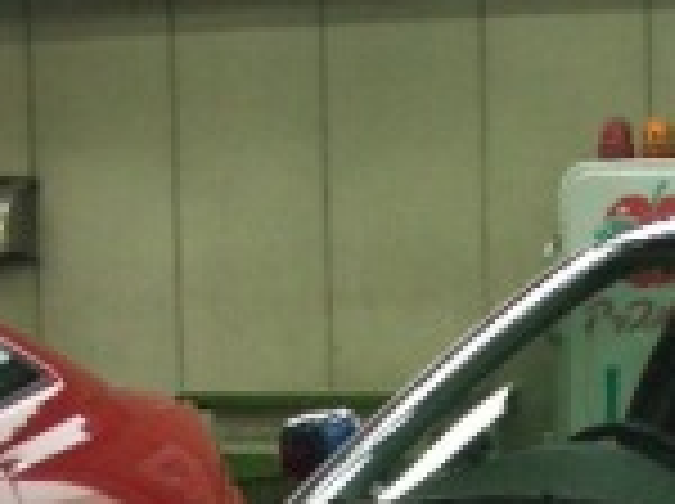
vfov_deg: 10.4
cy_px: 794
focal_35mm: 137
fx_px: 2667
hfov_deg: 14.3
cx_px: 621
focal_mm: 6.8
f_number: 2.8
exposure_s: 1/80
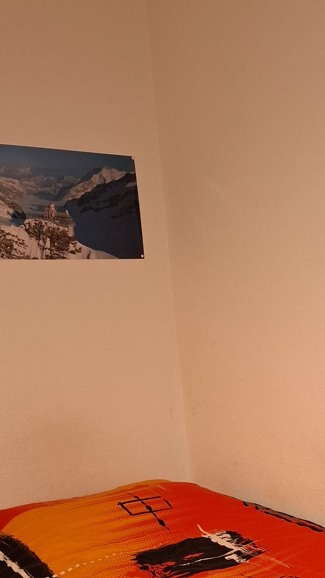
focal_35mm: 50
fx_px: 766
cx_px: 319
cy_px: 525
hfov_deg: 23.0
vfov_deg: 38.4
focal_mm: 5.54
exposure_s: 1/33
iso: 320
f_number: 1.8
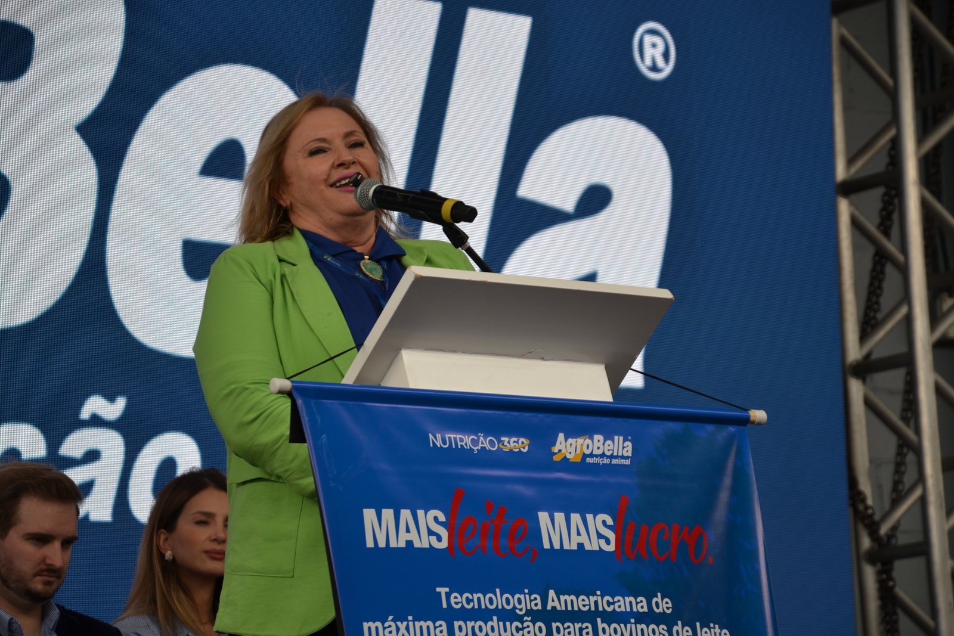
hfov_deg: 13.0
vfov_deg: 8.7
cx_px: 477
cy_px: 318
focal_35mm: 158
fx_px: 4174
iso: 100
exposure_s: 1/125
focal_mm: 105
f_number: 5.6
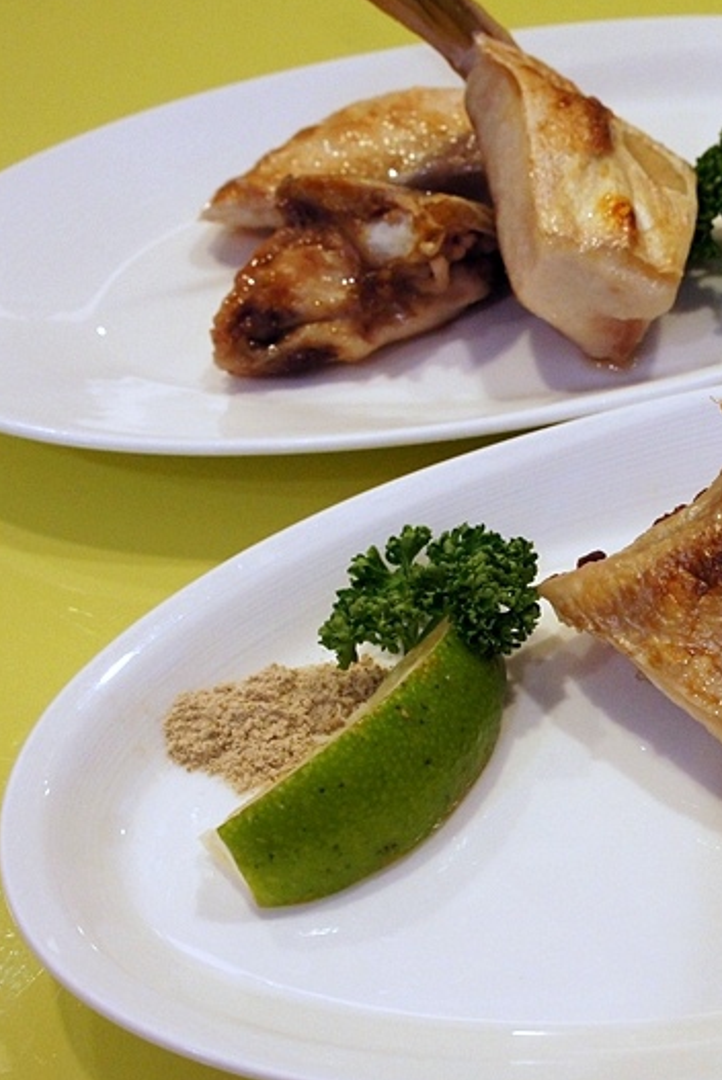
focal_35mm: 59
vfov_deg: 34.0
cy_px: 581
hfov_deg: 22.1
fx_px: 1768
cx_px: 736
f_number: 8
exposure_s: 1/30
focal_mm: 23
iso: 1600
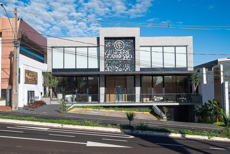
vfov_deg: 29.9
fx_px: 288
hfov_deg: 43.6
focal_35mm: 45
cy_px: 77
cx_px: 115
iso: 320
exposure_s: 1/125
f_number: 22
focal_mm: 45
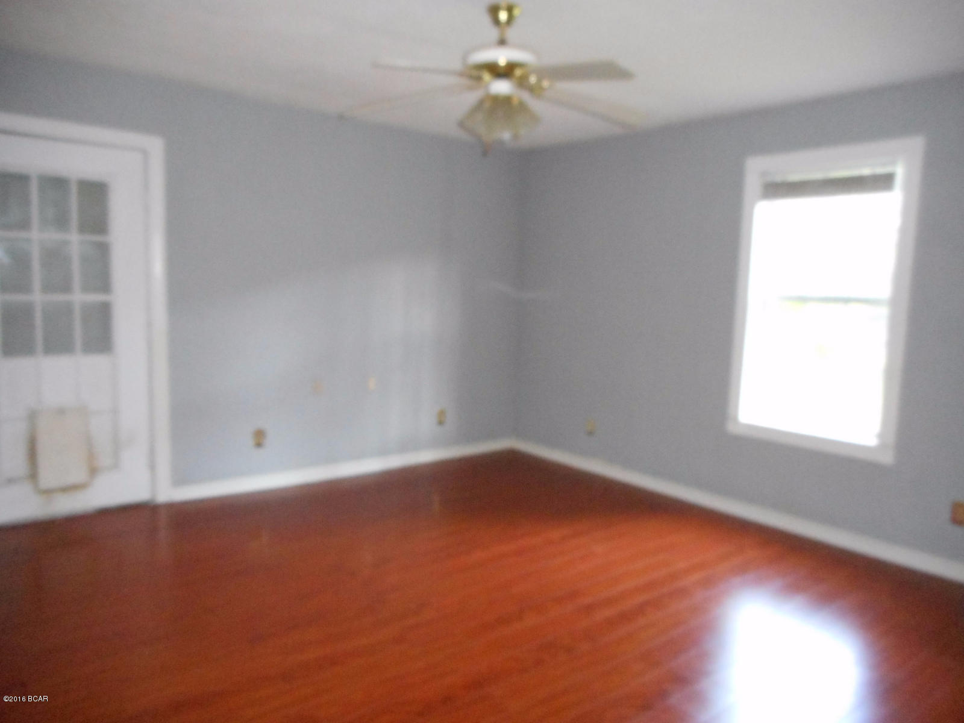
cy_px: 362
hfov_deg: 69.4
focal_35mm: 25
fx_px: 696
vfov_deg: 54.9
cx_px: 482
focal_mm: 4.5
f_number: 3.7
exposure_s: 1/25
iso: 800
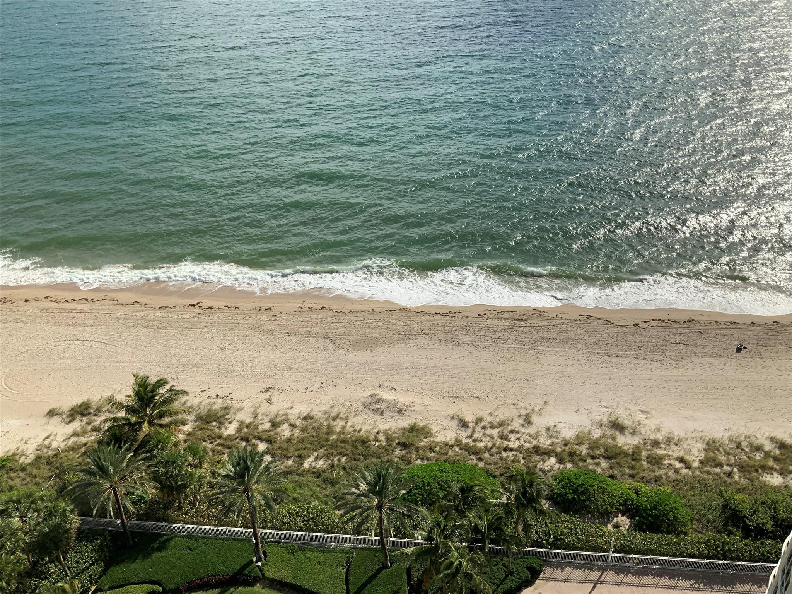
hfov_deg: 61.7
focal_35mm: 29
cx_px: 396
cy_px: 297
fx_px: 664
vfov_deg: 48.2
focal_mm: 3
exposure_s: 1/3788
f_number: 1.8
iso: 20
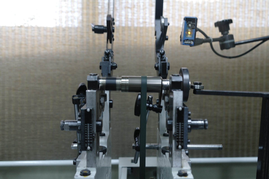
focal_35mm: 41
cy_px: 90
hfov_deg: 47.4
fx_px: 306
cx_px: 134
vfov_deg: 32.6
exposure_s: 1/15
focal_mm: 27
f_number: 4
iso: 400
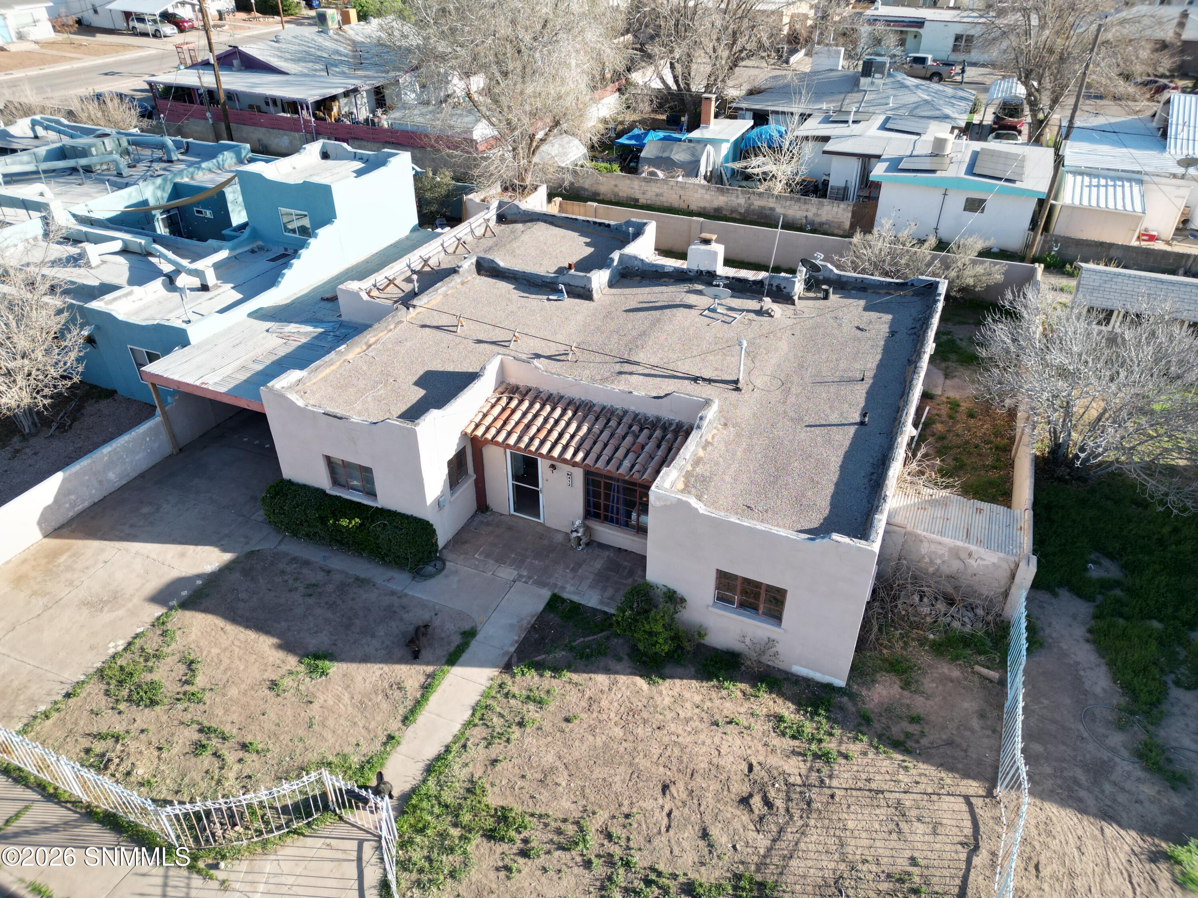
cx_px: 599
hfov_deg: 71.6
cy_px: 449
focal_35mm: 24
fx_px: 831
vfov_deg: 56.8
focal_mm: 6.72
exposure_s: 1/1500
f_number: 1.7
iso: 200
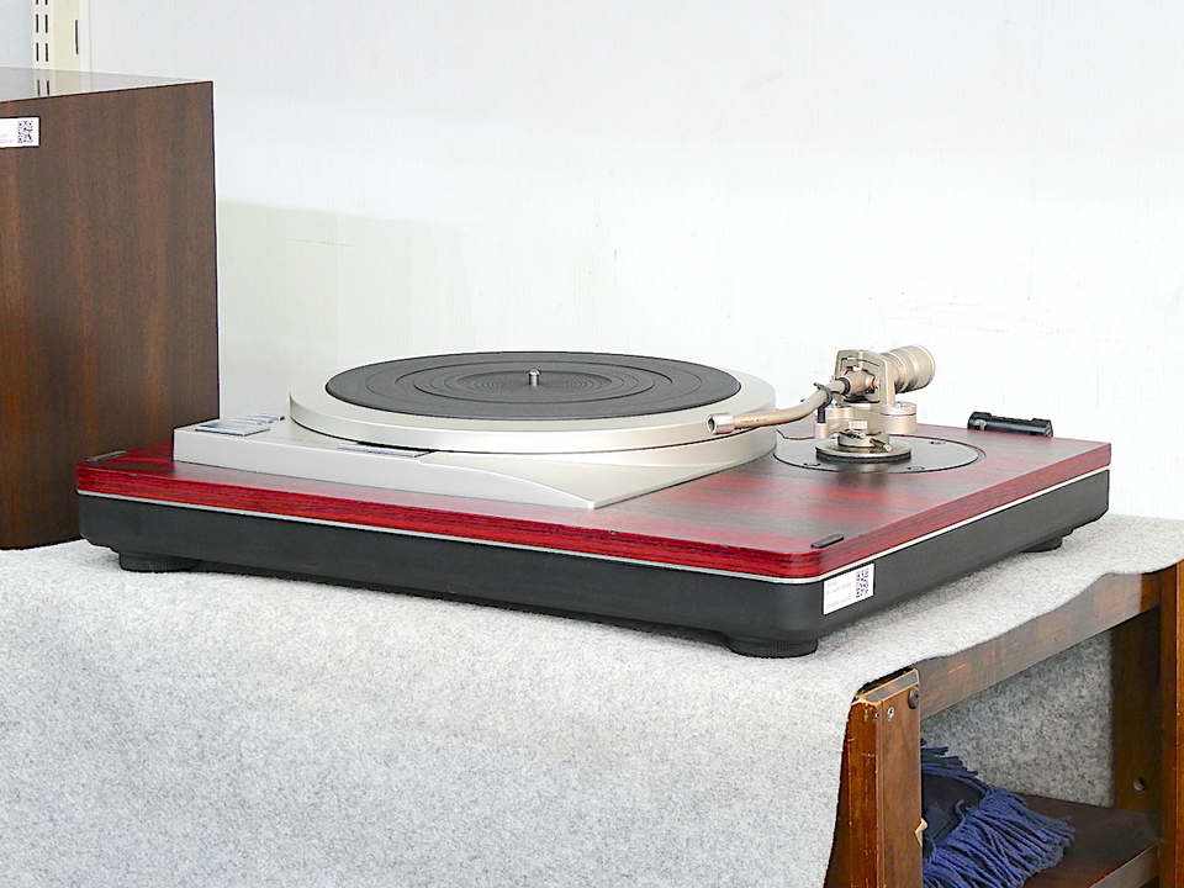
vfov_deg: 15.1
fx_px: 3352
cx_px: 592
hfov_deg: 20.0
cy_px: 444
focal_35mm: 98
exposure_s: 1/20
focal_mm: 17.5
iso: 200
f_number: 5
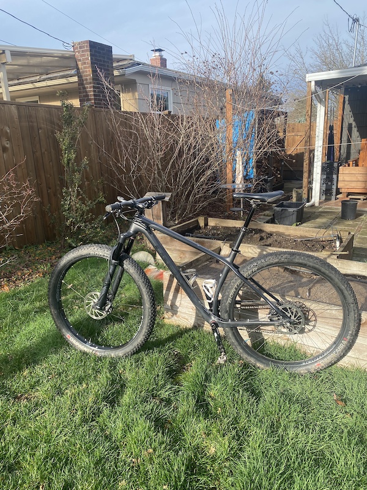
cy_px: 245
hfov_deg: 53.1
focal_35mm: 26
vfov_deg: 67.3
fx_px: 368
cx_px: 184
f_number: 1.8
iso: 32
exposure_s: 1/934
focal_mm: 4.25
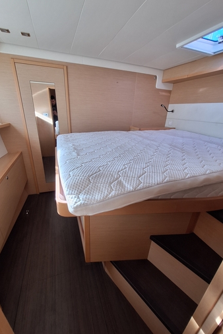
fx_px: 130
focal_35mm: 14
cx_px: 108
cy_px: 166
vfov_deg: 104.3
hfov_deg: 81.2
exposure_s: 1/50
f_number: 2.2
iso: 64
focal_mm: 1.74
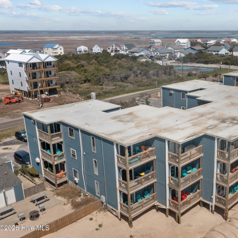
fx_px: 280
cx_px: 178
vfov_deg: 46.0
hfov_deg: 44.5
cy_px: 119
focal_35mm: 36
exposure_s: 1/240
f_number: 9
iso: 100
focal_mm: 10.26
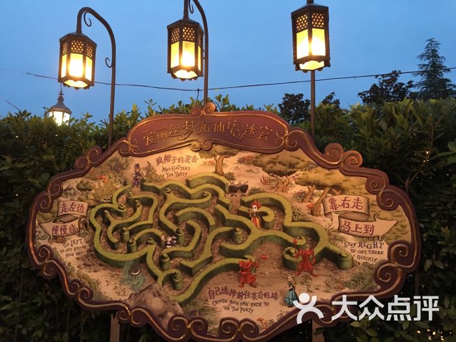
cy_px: 171
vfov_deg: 48.2
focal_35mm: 29
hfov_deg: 61.7
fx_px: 382
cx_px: 228
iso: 200
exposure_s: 1/17
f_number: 2.2
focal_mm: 4.15
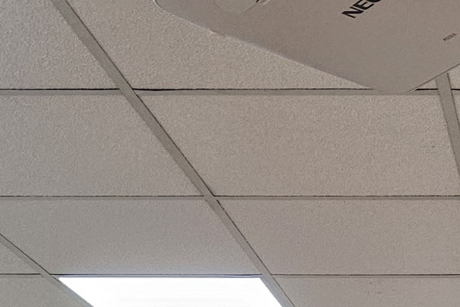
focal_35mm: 111
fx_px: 1418
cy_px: 761
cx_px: 557
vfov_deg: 10.5
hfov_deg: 17.5
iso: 320
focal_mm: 5.4
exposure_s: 1/120
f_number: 1.8
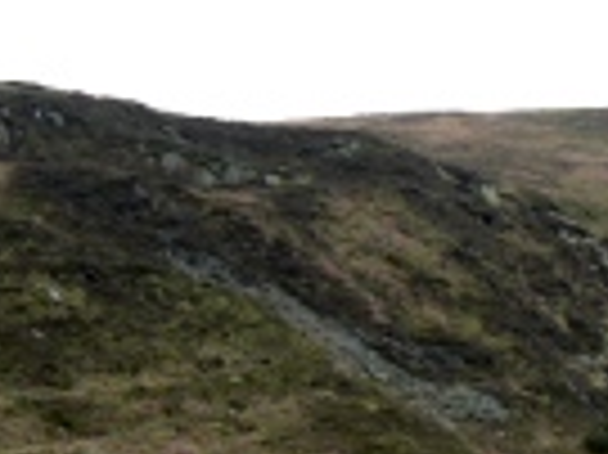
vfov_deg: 12.6
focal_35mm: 115
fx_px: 2018
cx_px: 649
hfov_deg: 16.7
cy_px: 530
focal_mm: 6
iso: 80
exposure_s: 1/100
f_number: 4.5
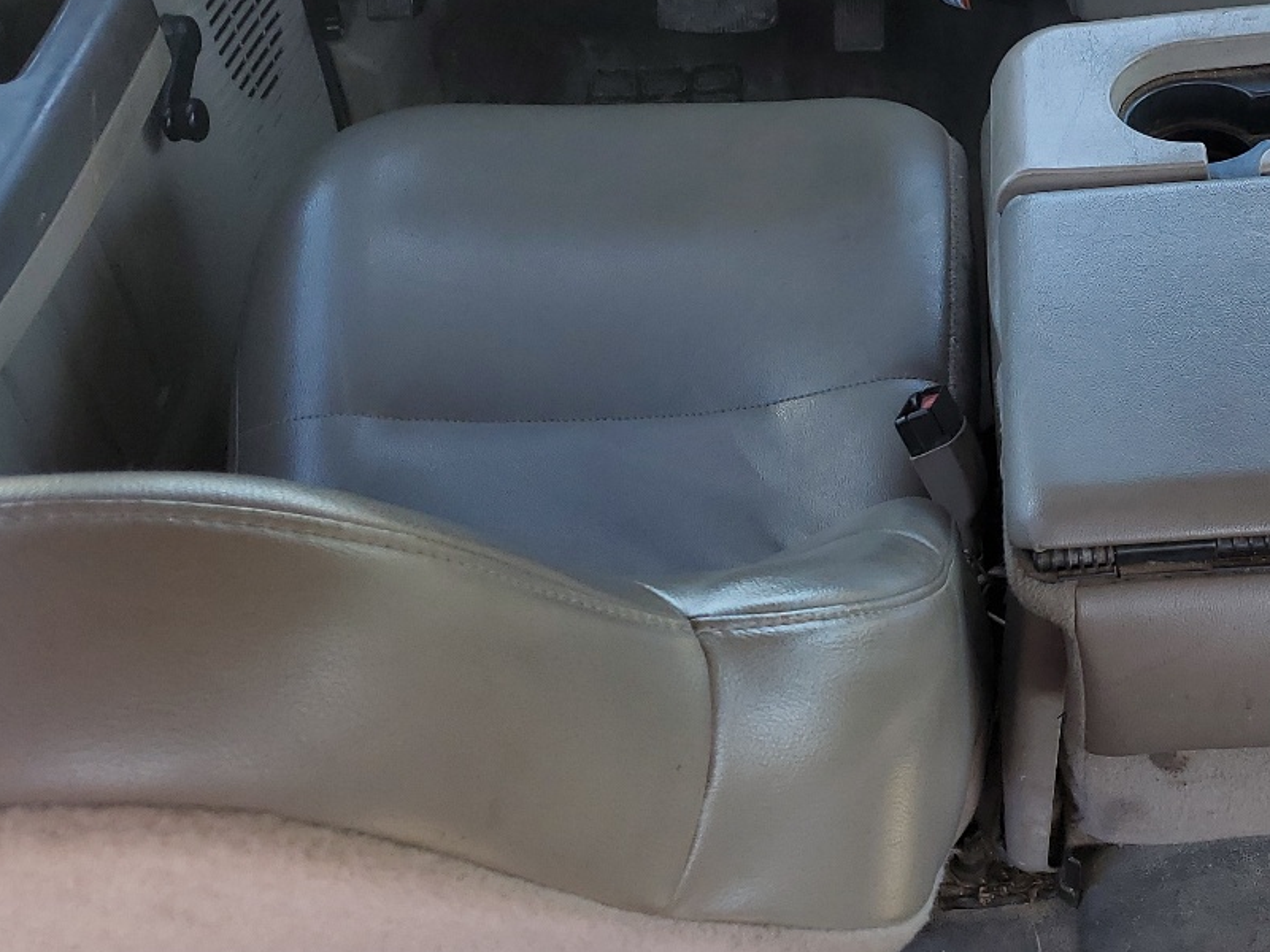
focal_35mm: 52
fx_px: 1908
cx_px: 1186
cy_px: 233
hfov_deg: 34.4
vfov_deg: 27.6
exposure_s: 1/213
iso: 50
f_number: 1.5
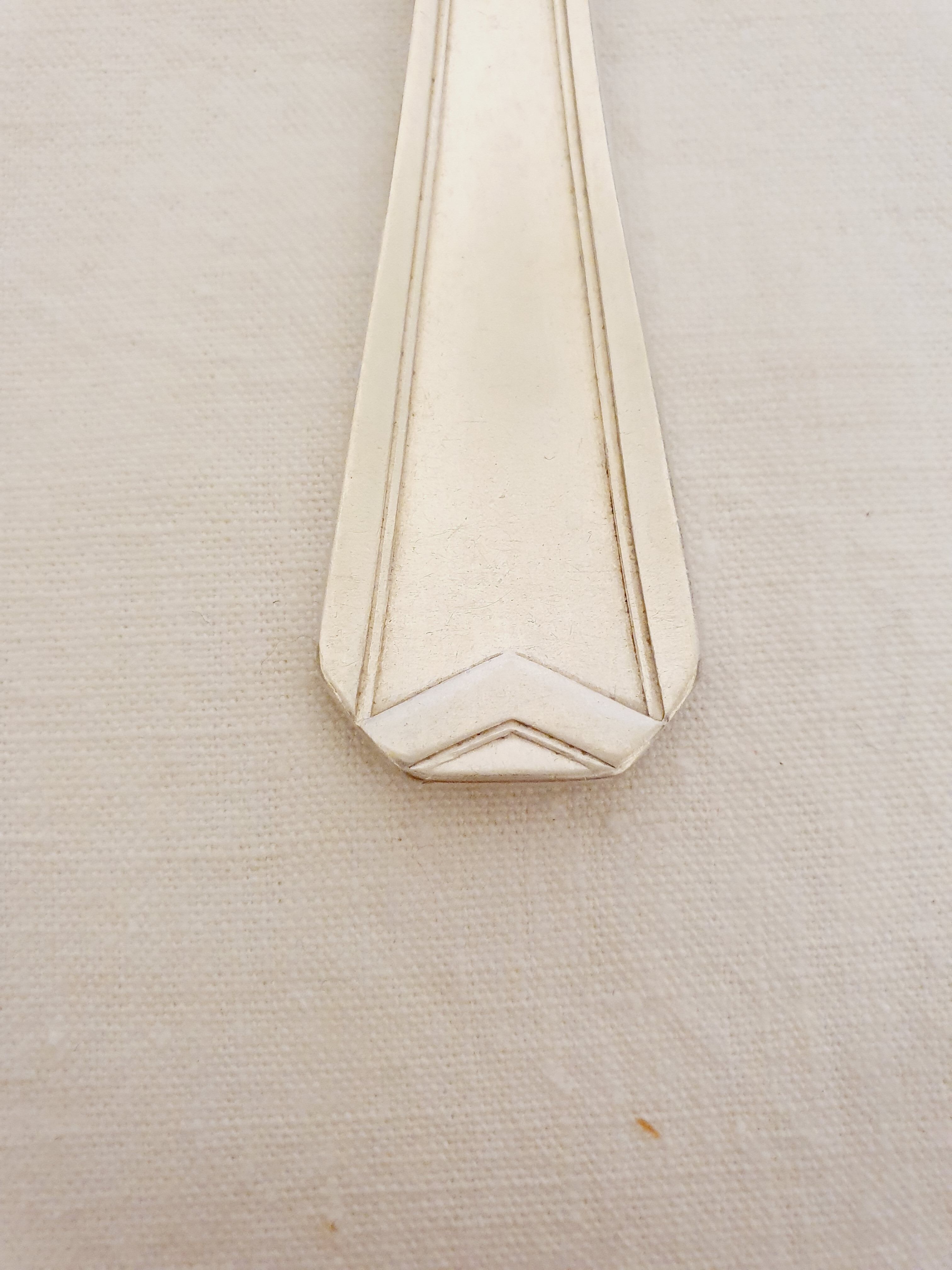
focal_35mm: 26
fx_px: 953
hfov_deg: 53.1
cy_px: 635
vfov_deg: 67.3
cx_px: 476
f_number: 2.4
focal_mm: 4.32
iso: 500
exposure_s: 1/50
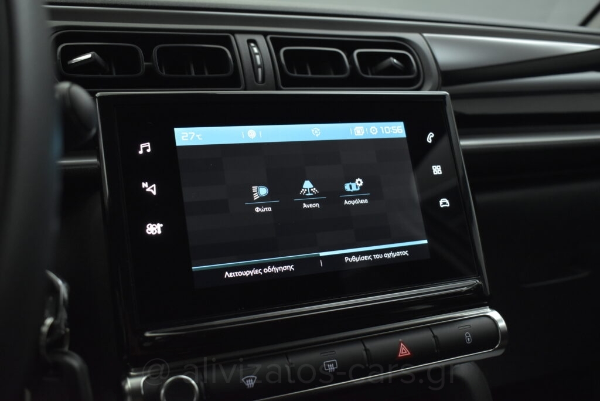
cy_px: 200
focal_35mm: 38
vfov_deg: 35.5
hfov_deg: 51.3
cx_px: 300
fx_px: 625
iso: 1600
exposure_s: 1/125
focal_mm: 25
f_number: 4
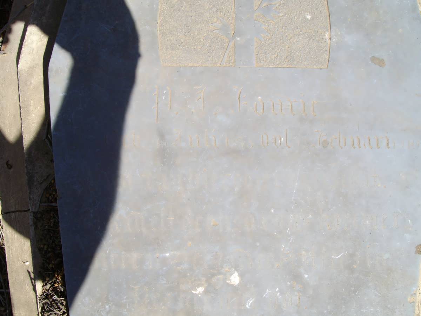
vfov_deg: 39.7
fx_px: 438
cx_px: 210
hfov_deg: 51.4
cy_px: 158
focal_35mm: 36
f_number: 4.8
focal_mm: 6
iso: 80
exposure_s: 1/400
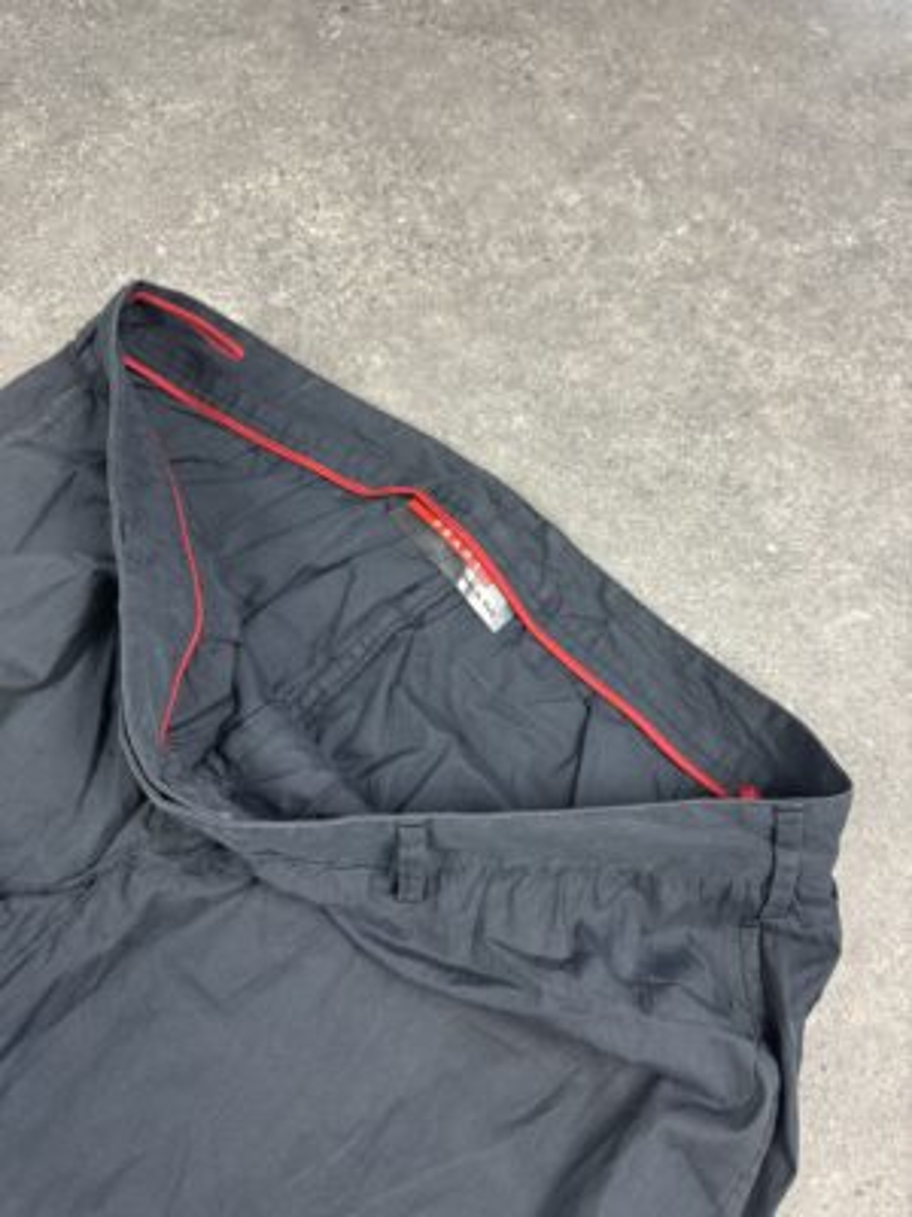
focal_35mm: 24
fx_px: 843
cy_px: 608
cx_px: 456
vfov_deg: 71.6
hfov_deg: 56.8
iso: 200
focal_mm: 6.76
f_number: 1.78
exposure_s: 1/50
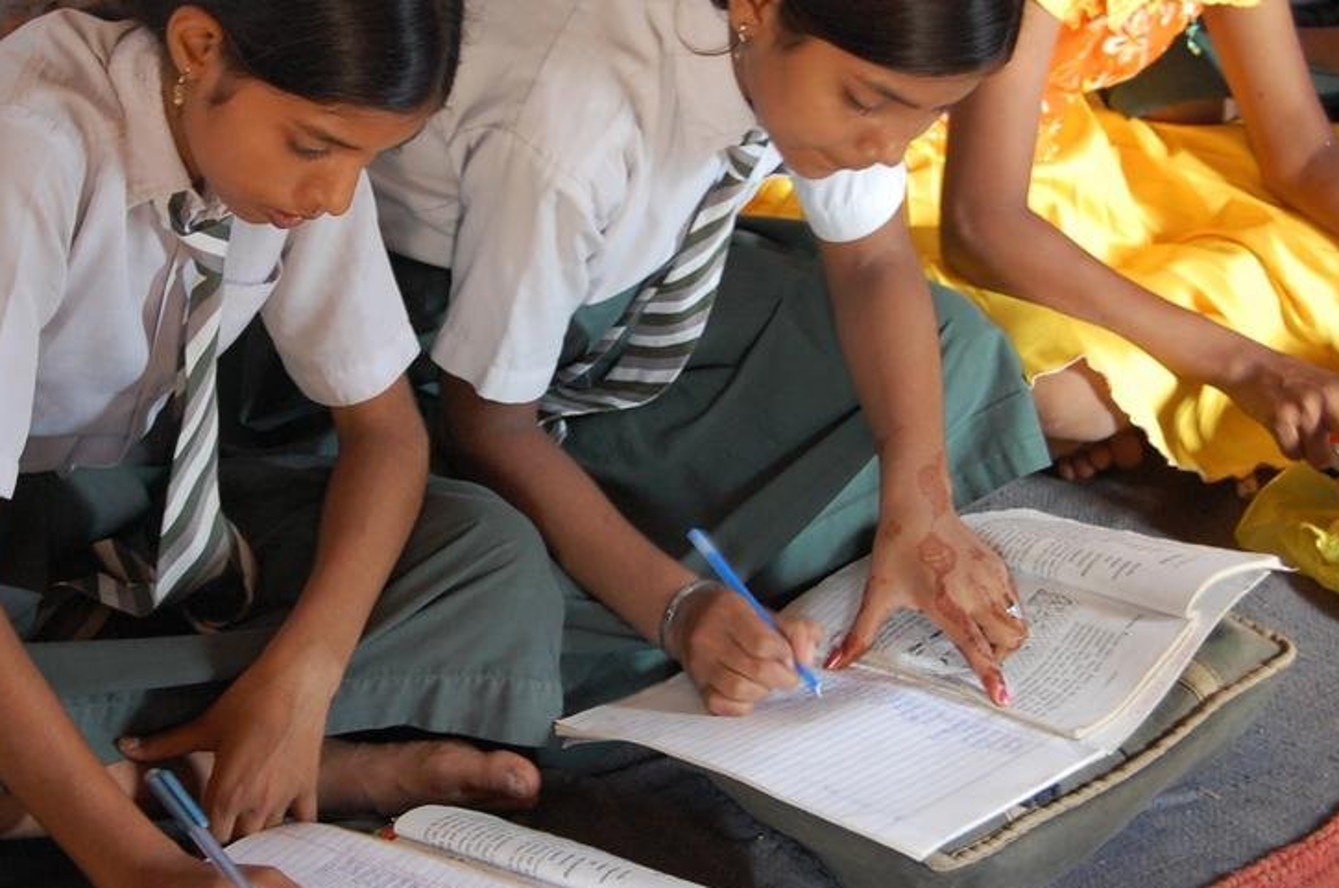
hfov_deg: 22.9
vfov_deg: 15.3
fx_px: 3305
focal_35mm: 89
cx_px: 517
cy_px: 390
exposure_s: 1/15
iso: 800
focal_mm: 42
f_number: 5.3
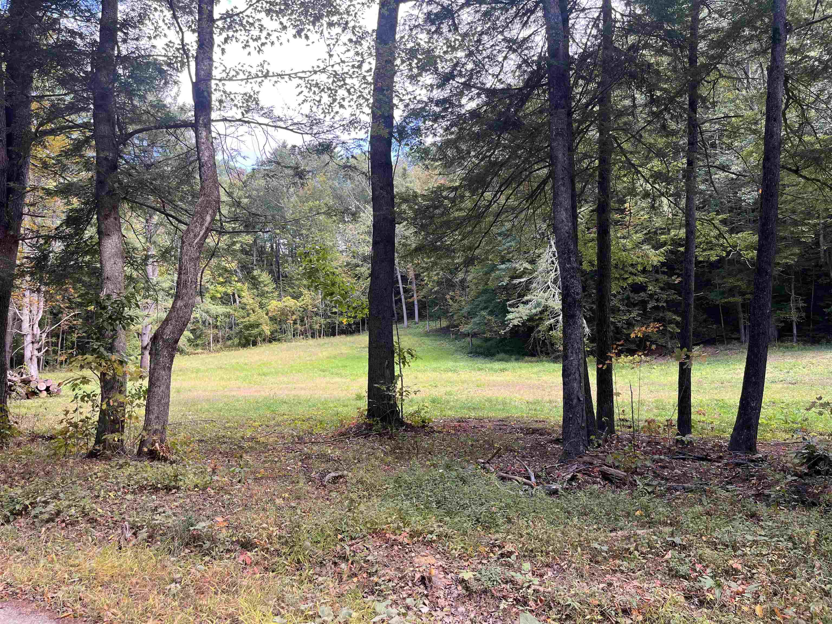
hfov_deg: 67.3
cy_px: 312
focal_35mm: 26
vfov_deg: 53.1
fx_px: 625
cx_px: 416
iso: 50
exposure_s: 1/176
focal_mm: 5.1
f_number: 1.6
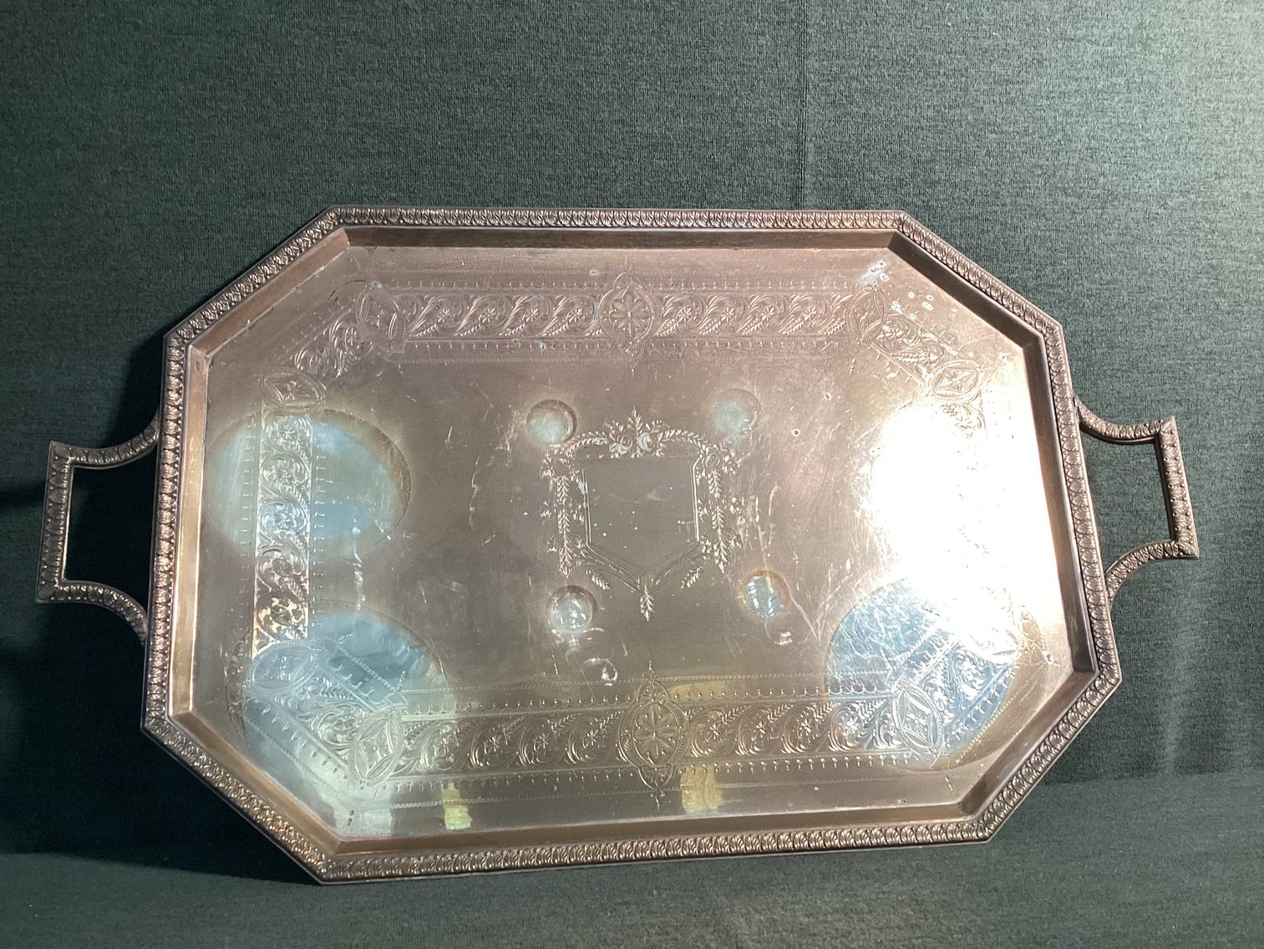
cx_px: 632
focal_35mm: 31
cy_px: 474
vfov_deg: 45.4
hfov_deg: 58.3
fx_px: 1132
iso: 160
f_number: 2.4
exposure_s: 1/50
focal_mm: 3.3
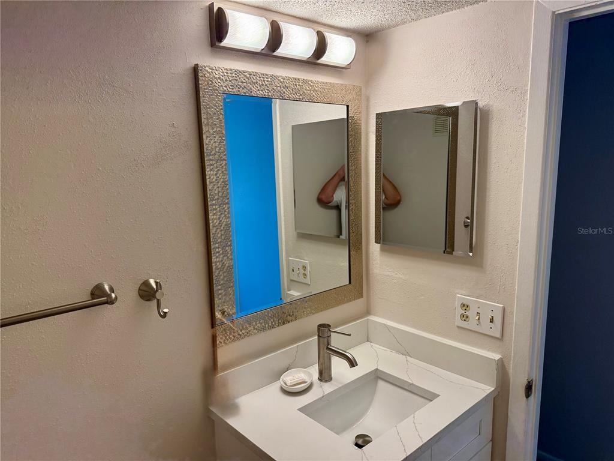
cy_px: 230
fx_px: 426
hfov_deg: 71.6
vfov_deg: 56.8
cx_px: 307
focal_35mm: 24
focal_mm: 6.76
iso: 160
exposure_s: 1/196
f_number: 1.78
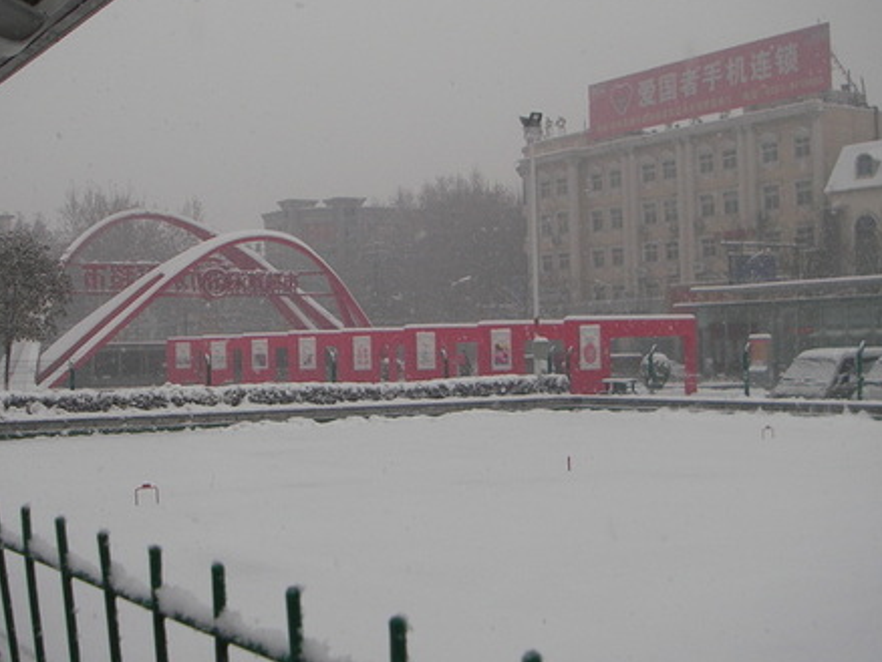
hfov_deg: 36.8
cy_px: 342
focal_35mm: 52
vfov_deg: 28.1
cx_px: 425
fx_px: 1326
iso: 50
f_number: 3.3
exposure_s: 1/337
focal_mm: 6.3
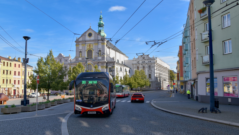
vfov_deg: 35.1
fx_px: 213
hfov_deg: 58.7
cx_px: 121
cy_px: 68
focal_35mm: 34
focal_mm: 21
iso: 100
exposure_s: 1/160
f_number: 9
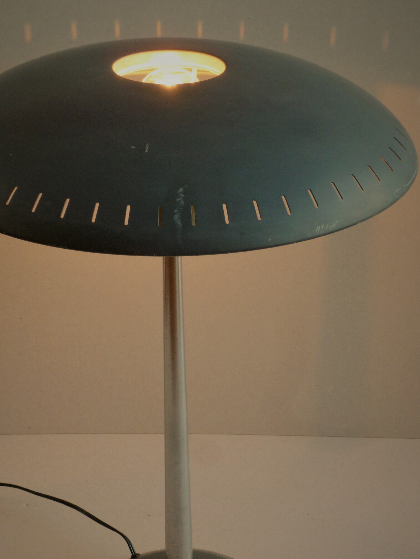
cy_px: 328
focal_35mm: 85
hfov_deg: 17.4
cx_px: 170
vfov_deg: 23.0
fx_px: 1375
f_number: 4.5
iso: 100
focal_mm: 11.5
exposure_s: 1/25
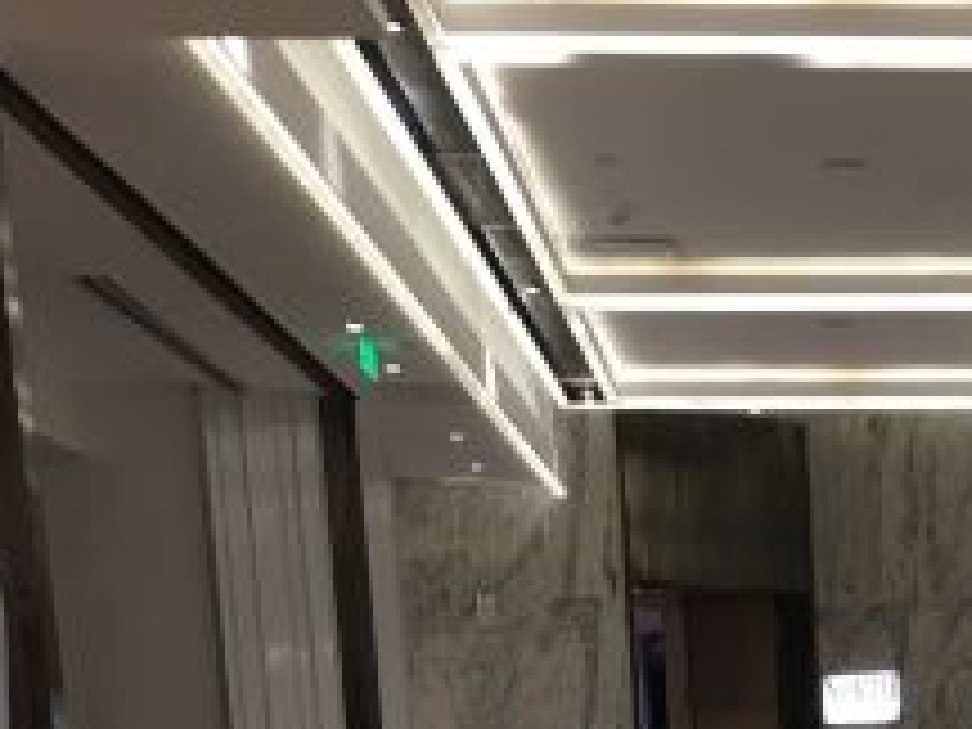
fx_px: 2639
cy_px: 1256
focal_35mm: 94
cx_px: 1127
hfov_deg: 19.8
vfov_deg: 14.2
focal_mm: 4.15
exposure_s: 1/17
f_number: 2.2
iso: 50
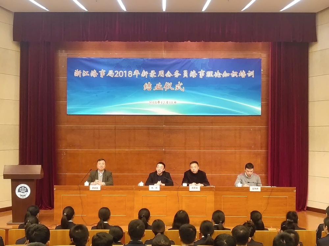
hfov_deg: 29.4
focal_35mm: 66
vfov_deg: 22.3
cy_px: 123
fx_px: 627
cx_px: 164
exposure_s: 1/33
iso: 347
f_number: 1.8
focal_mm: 4.35
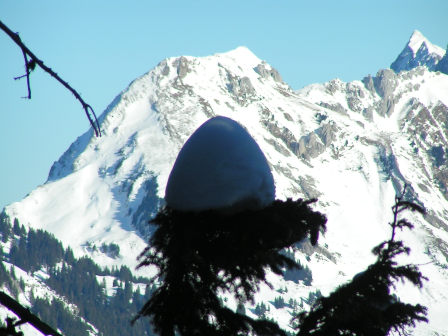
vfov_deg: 3.9
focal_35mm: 380
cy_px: 168
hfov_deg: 5.2
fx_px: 4918
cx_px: 224
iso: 50
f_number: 4.5
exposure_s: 1/1000
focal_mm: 58
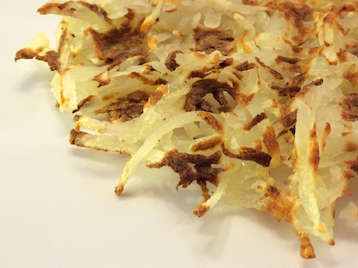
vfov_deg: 26.2
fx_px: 569
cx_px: 297
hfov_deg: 33.7
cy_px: 61
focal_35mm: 55
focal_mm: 4.12
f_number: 2.2
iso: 40
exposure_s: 1/60
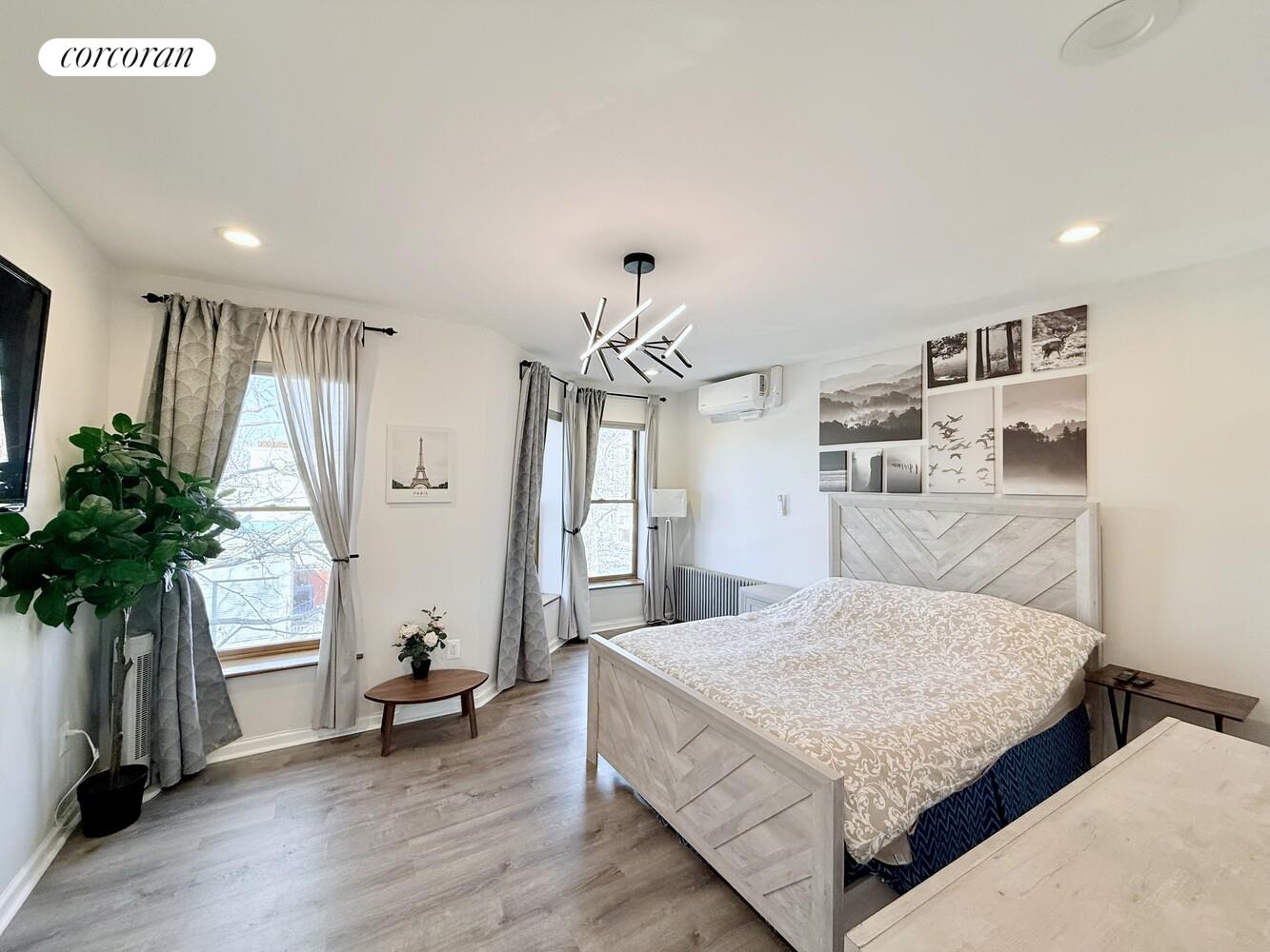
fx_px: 514
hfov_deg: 102.1
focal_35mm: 14
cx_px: 635
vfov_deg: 85.7
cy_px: 476
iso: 125
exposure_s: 1/120
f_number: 2.2
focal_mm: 2.22
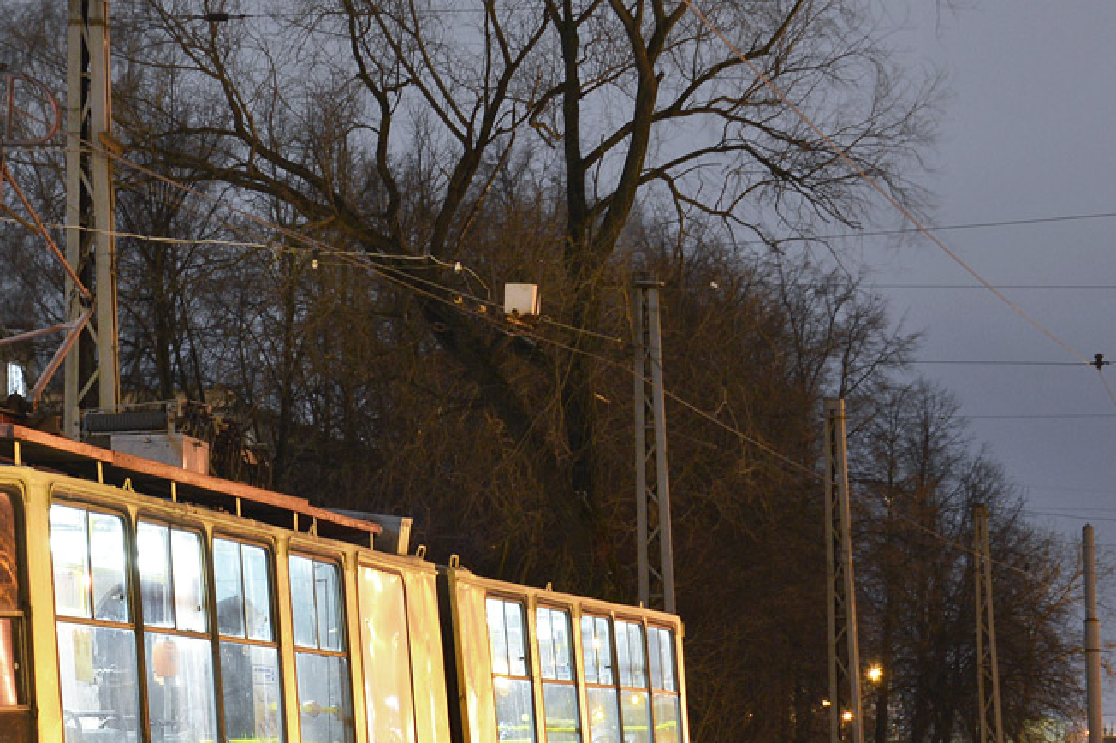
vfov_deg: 9.4
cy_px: 570
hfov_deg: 13.9
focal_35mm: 145
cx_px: -7
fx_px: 4493
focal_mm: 42
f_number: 6.3
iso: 200
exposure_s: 3
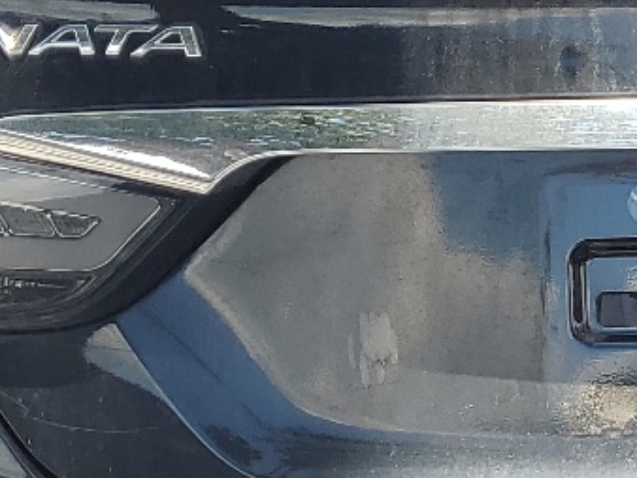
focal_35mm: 123
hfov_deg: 15.2
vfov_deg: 12.1
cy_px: 290
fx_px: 2265
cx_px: 844
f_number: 1.5
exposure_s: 1/833
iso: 50
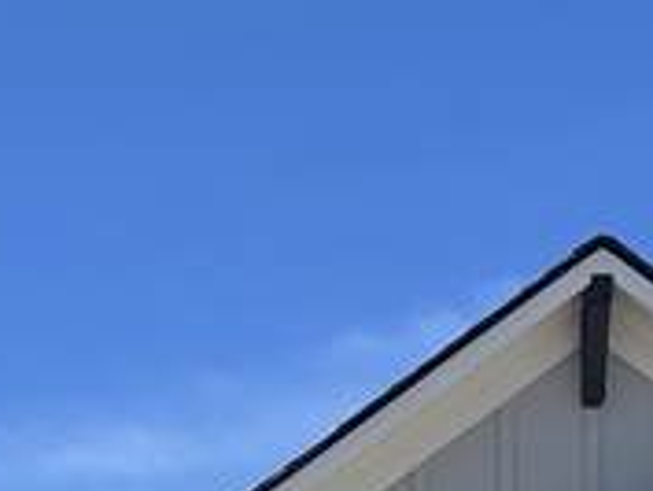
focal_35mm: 188
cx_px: -111
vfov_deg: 7.4
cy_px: 1152
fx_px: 3549
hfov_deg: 10.4
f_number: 1.6
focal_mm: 4.2
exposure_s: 1/4651
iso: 32
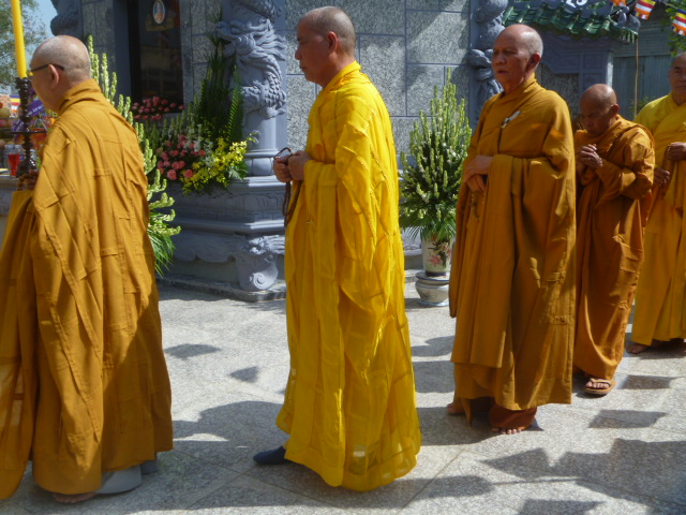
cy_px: 258
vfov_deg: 40.7
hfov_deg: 52.6
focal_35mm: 35
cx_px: 343
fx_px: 694
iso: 80
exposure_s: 1/250
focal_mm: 6.3
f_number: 5.6
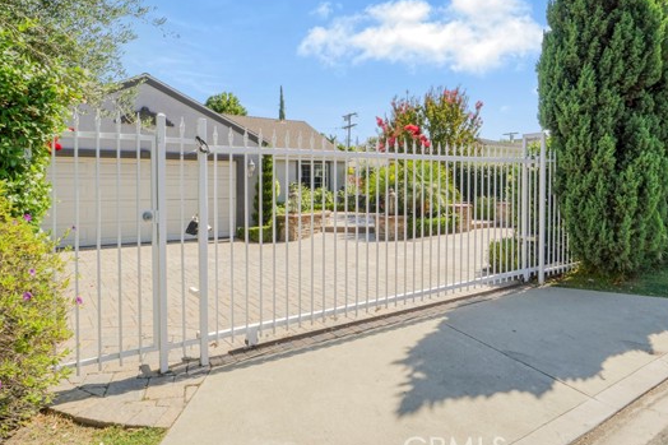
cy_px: 194
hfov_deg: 77.8
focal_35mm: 22
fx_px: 408
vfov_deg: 57.0
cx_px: 395
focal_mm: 12
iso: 100
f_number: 22
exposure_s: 1/30
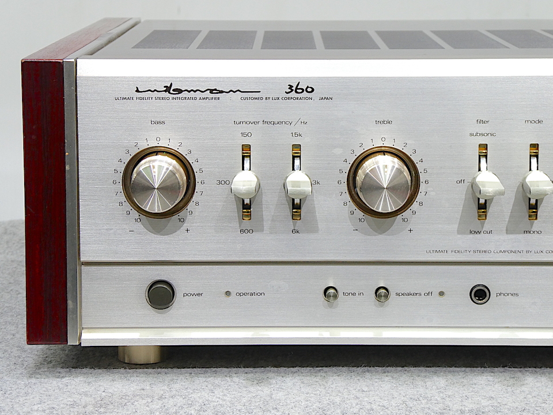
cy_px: 208
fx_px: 1693
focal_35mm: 106
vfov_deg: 14.0
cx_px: 276
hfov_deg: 18.5
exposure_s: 1/10
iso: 200
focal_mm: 19
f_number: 5.1
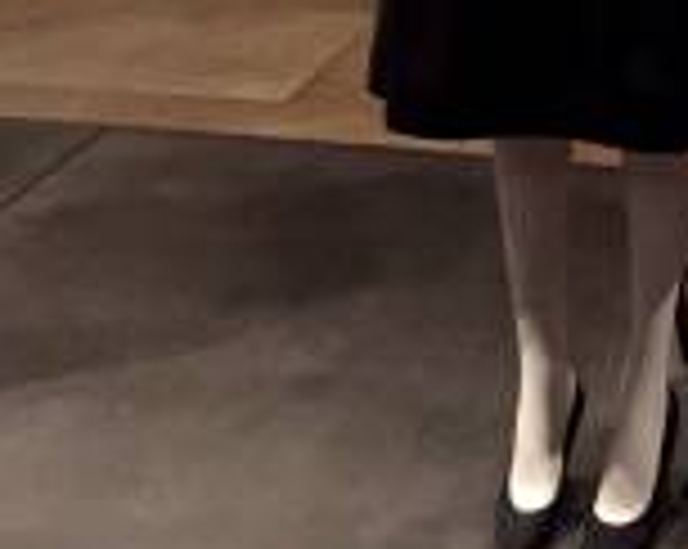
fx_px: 1627
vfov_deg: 16.7
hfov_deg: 23.1
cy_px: -364
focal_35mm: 80
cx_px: 648
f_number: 2.2
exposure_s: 1/15
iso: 400
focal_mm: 4.15
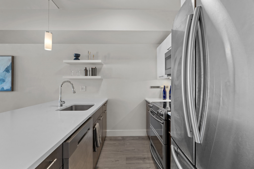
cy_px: 84
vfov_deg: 73.7
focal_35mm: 16
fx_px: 113
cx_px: 127
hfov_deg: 96.7
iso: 200
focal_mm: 16
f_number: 9
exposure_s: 1.6
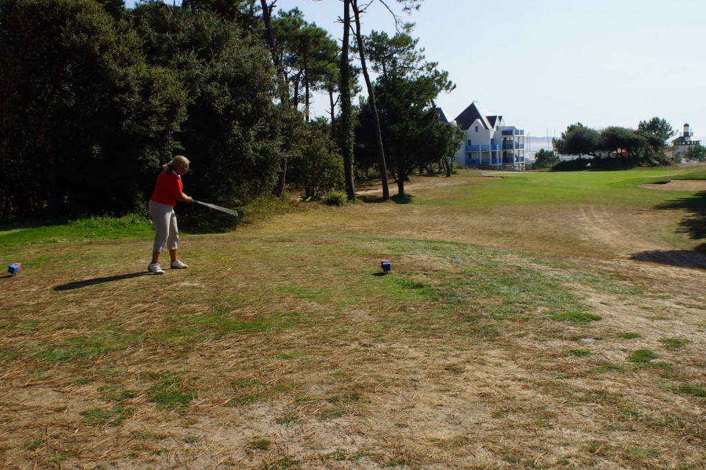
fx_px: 765
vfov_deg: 34.2
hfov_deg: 49.6
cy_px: 235
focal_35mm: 39
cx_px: 353
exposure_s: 1/125
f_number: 13
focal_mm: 26
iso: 100
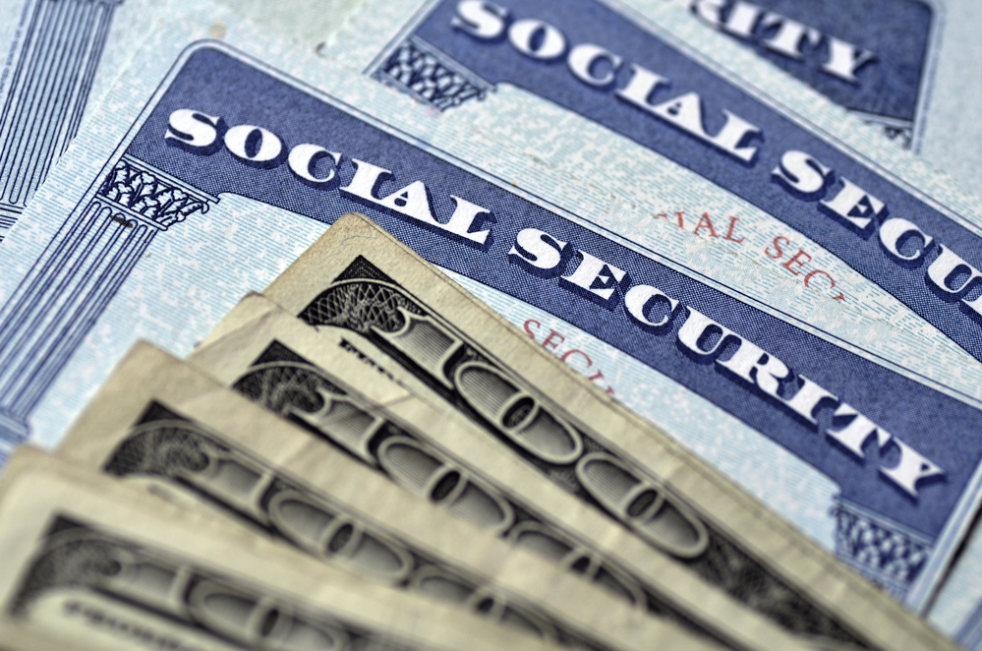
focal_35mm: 135
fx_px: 3675
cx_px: 491
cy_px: 326
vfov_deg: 10.1
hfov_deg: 15.2
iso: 100
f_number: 5.6
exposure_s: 1/125
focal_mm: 90
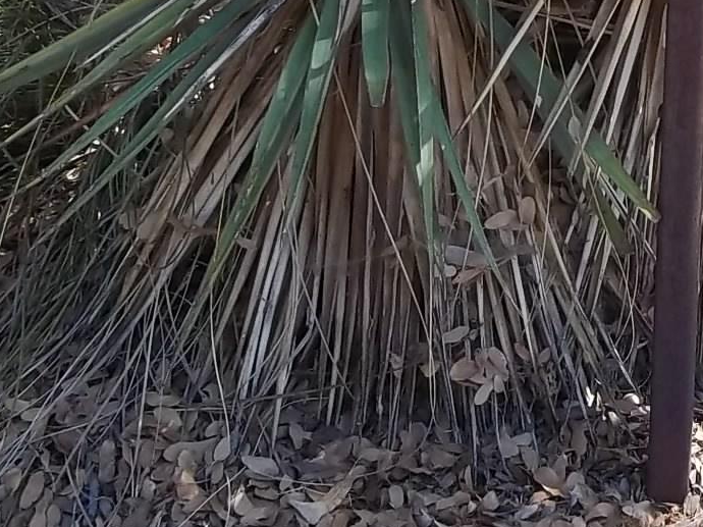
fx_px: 1929
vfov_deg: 15.0
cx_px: 696
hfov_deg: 20.1
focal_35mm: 95
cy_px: -119
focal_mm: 5.7
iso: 80
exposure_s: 1/160
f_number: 2.9
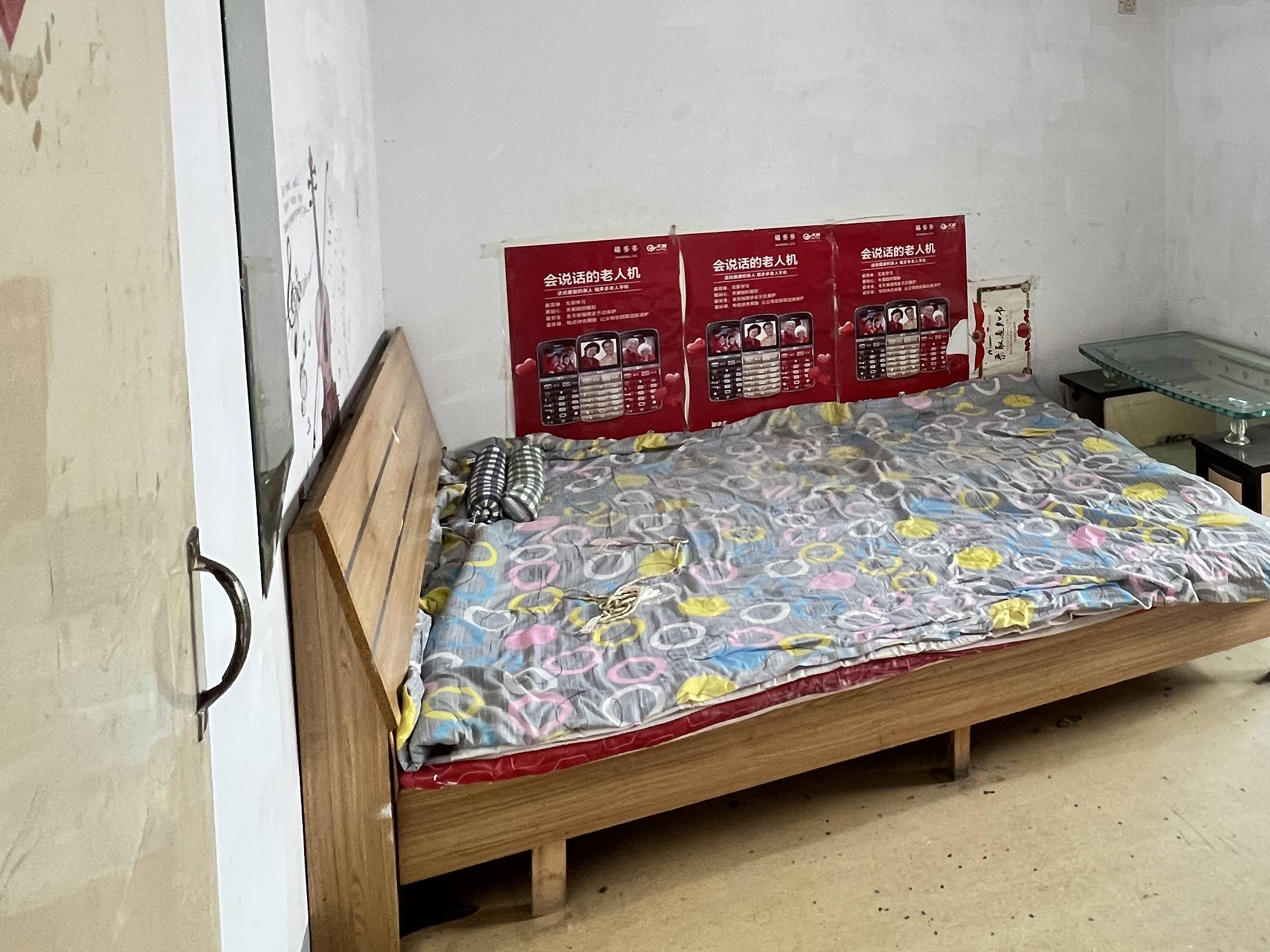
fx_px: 917
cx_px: 947
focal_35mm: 25
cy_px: 191
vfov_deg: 51.4
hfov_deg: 65.3
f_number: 1.8
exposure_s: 1/66
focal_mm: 1.57
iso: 250
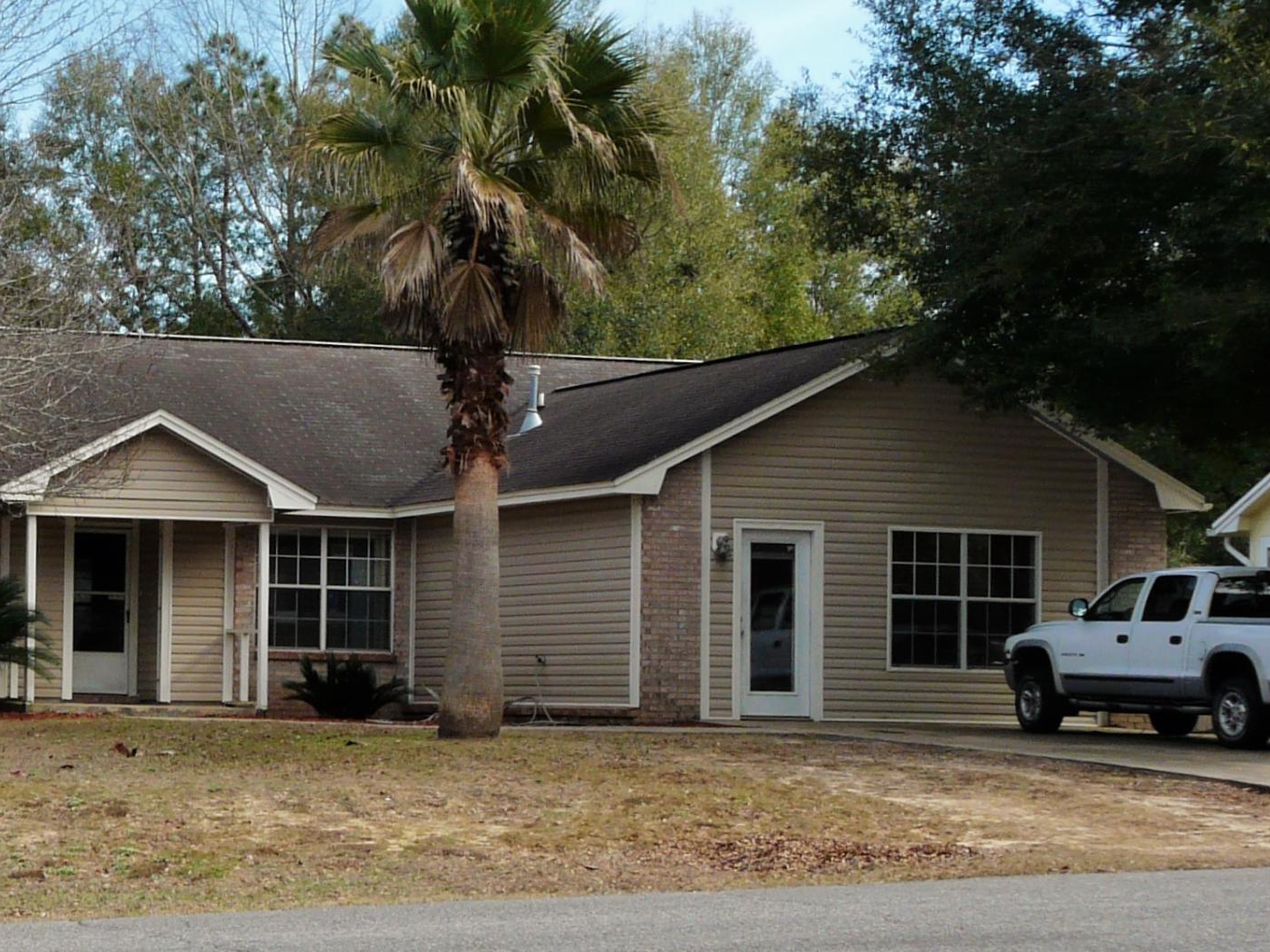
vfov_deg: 15.1
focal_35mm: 98
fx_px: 3595
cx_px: 20
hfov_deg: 19.5
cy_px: 452
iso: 100
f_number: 5.6
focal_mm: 7.5
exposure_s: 1/200
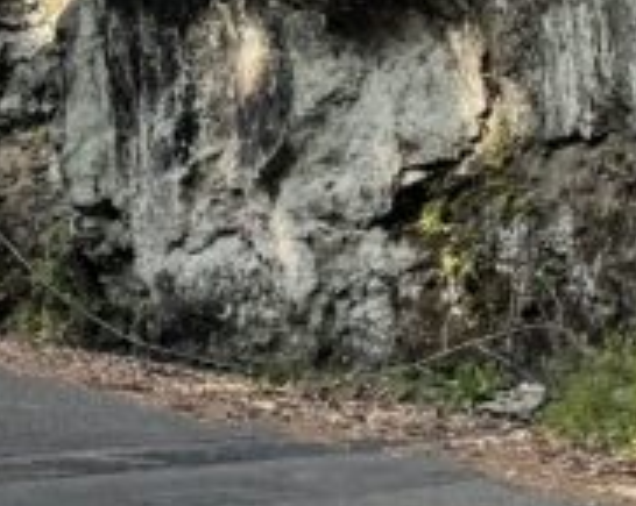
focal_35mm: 143
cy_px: -377
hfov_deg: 13.1
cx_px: -136
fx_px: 2687
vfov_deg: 10.2
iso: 32
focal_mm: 4.2
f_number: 1.6
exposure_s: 1/972
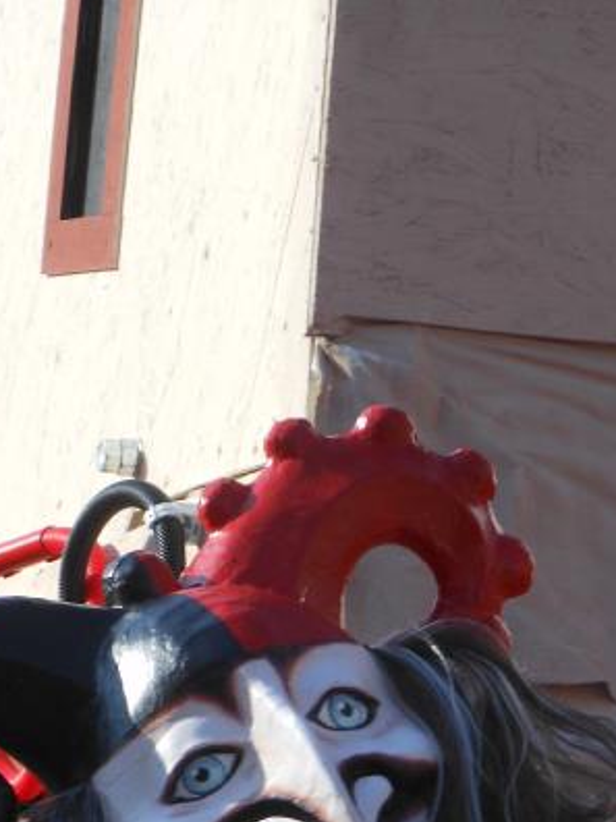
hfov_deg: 3.7
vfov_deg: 5.0
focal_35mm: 398
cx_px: 268
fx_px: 9443
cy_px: 712
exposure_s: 1/250
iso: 80
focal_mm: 39.1
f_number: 5.8
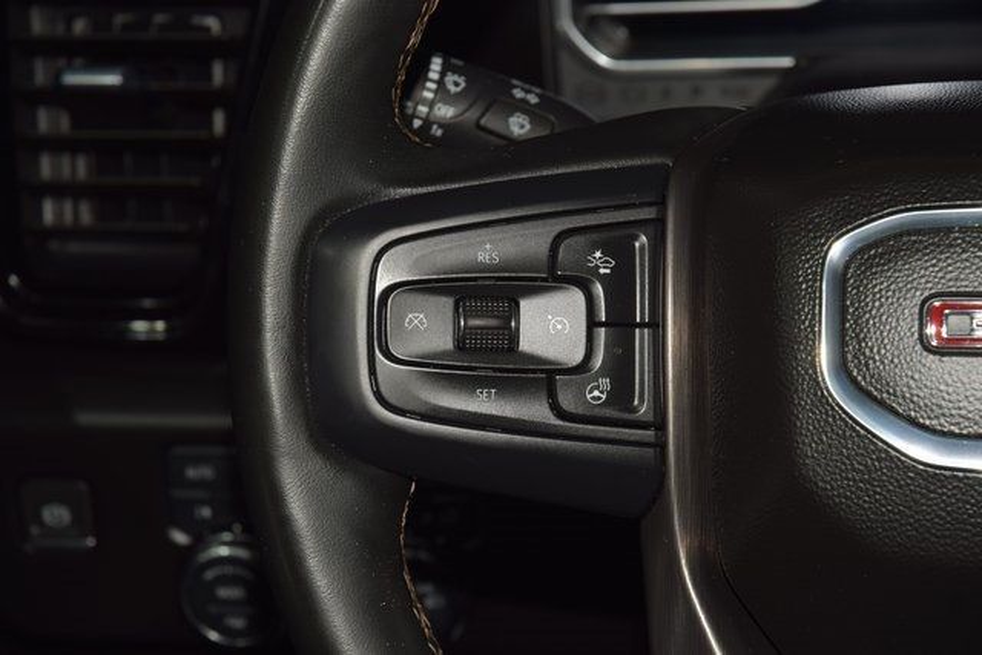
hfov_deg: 19.5
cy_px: 328
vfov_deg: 13.0
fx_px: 2865
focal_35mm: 105
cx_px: 491
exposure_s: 1/125
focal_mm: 70
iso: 100
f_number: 8
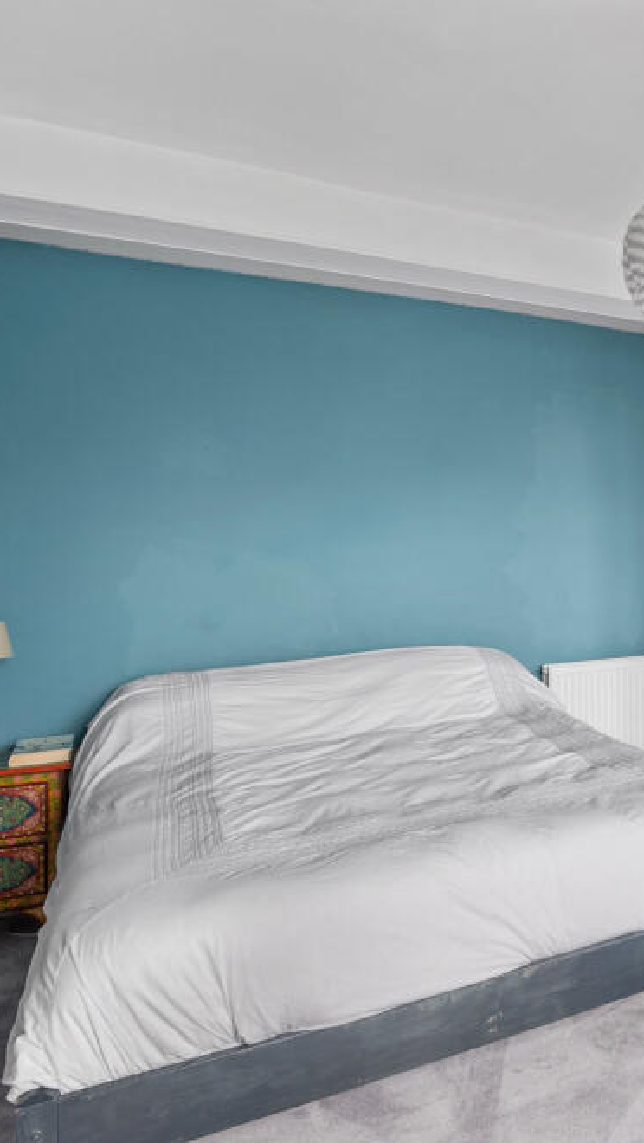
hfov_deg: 35.8
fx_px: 788
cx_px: 753
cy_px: 573
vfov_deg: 71.9
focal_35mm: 26
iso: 250
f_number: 9
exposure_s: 1/13
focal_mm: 16
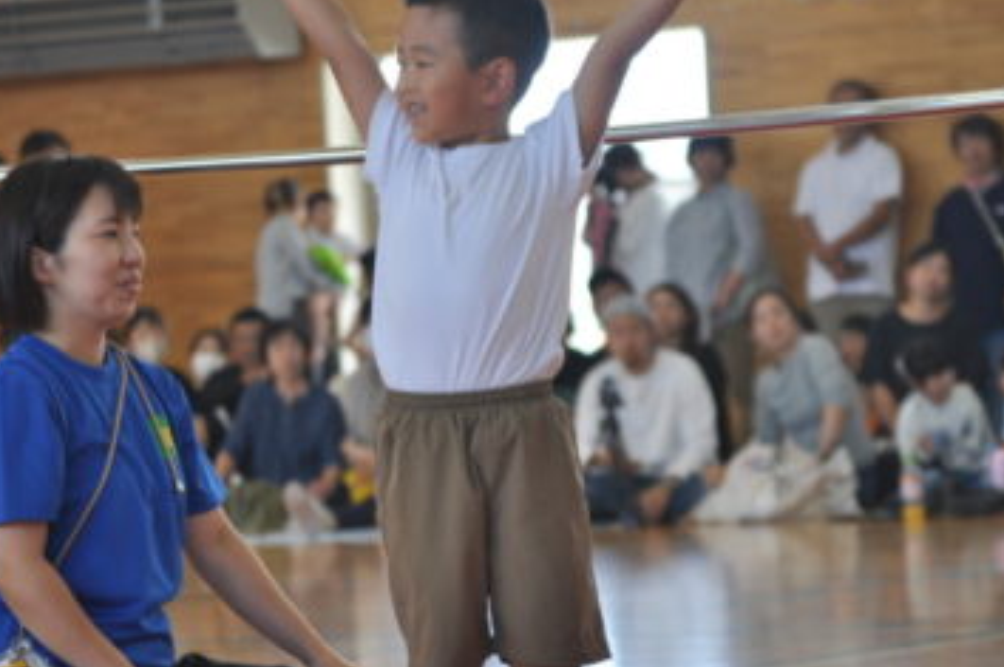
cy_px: 322
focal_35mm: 207
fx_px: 5765
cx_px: 506
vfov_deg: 6.6
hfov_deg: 10.0
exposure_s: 1/80
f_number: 4.5
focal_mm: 98
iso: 200
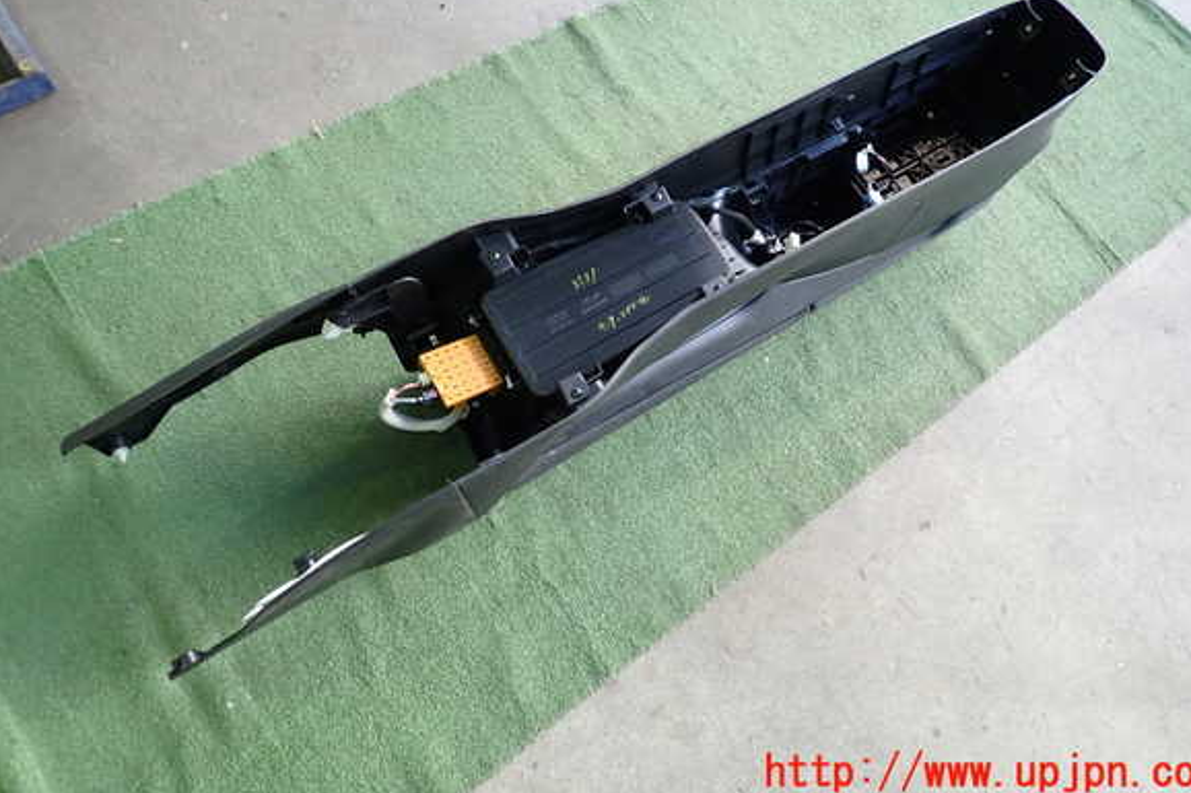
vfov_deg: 47.7
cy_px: 336
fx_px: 893
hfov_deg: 67.4
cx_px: 612
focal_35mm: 27
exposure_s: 1/40
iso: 200
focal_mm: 4.5
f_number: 2
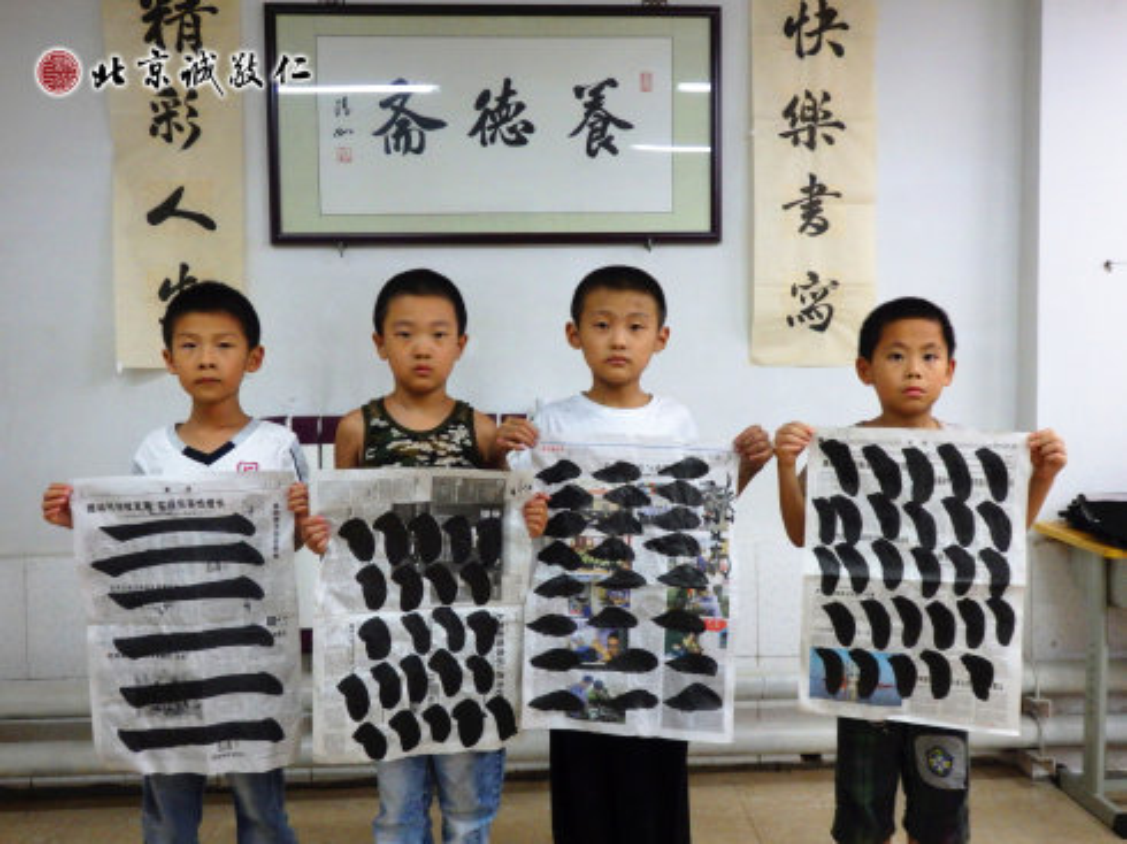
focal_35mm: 33
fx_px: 1074
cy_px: 422
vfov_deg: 42.9
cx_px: 564
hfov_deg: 55.4
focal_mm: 6
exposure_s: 1/60
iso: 500
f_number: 3.4
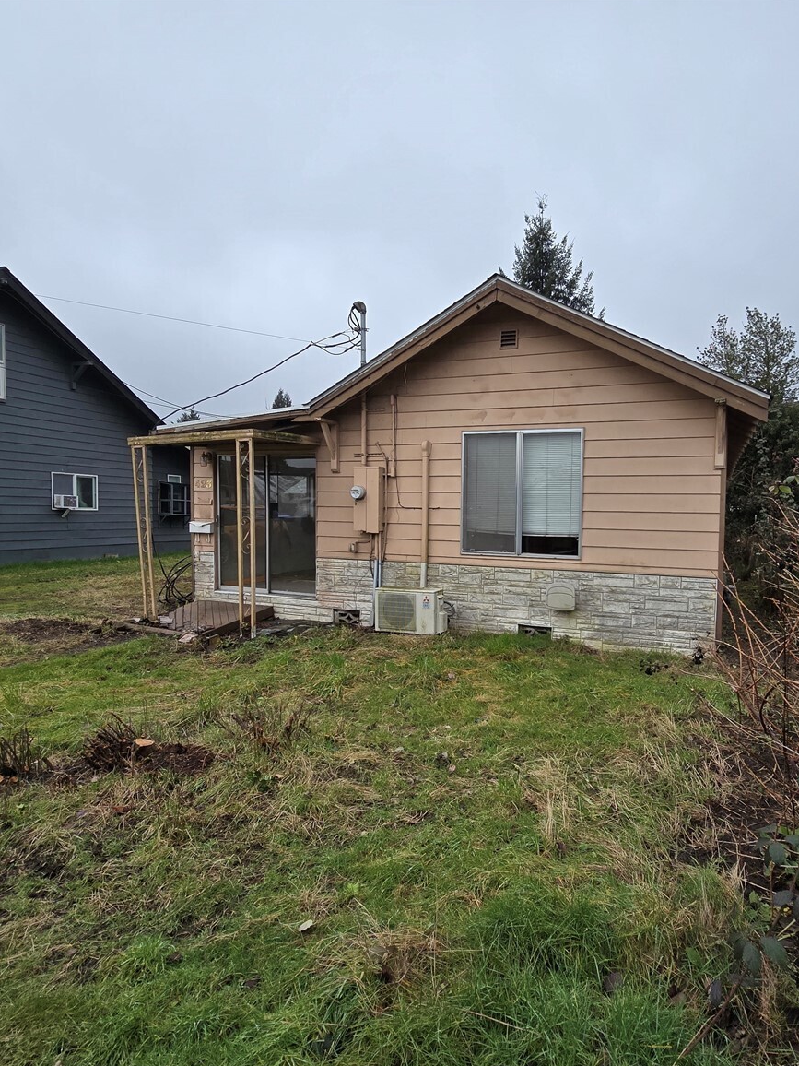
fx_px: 554
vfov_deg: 87.7
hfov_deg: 70.7
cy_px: 549
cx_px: 486
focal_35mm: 18
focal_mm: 2.2
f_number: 2.2
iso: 50
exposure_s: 1/1293
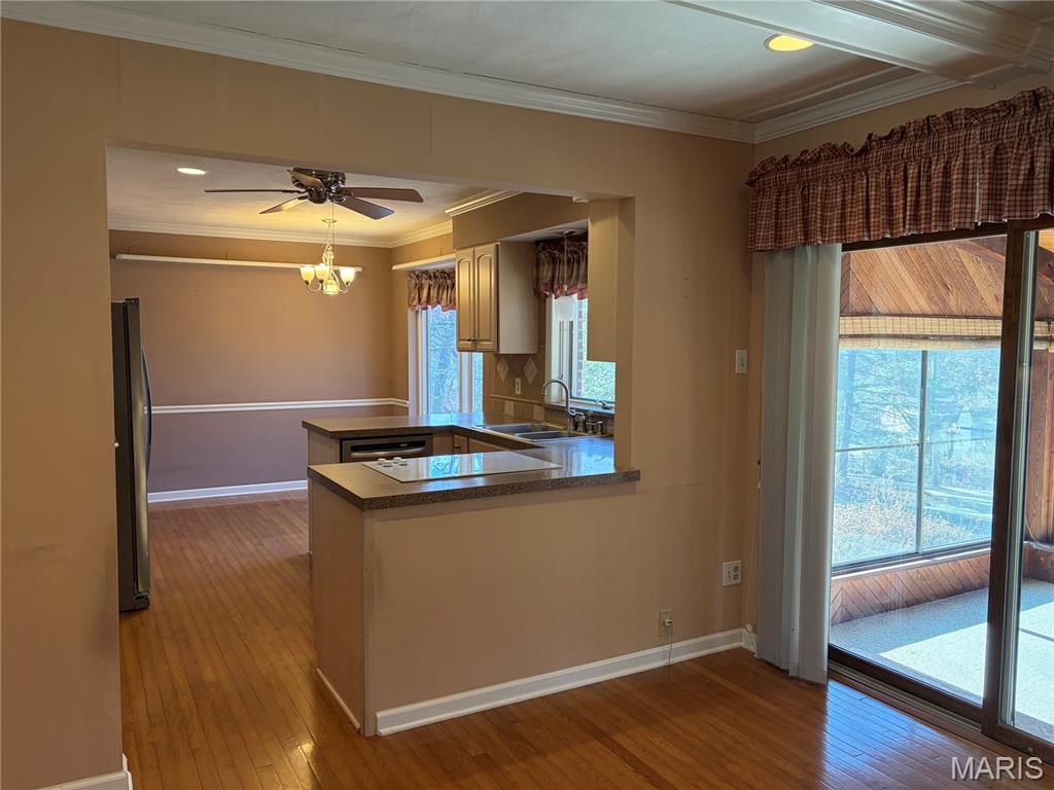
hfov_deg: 67.3
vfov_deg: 53.1
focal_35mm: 26
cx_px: 527
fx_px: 792
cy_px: 395
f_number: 1.6
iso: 125
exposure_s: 1/125
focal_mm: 5.96
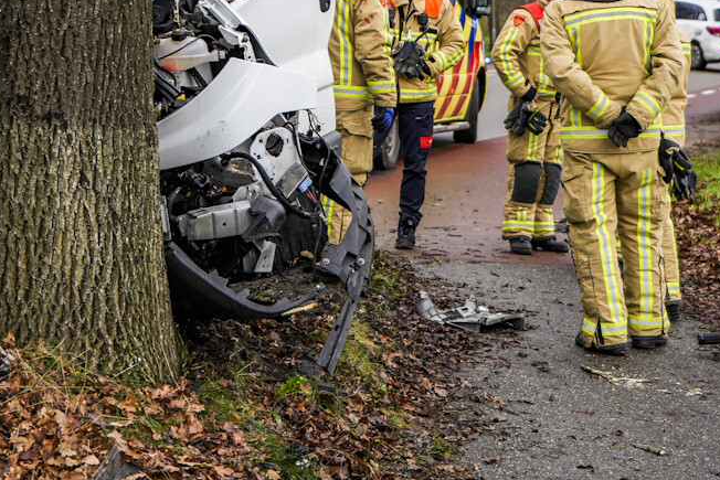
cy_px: -49
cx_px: 204
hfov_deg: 19.7
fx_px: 2060
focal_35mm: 103
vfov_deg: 13.0
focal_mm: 35
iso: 160
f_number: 2.8
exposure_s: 1/250
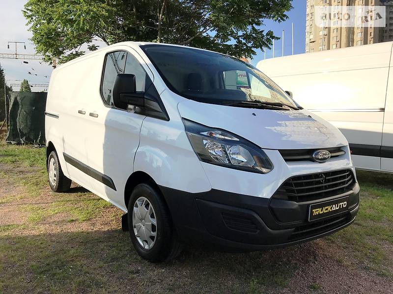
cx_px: 196
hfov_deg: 63.4
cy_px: 147
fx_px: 318
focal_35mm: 28
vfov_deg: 49.7
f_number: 1.8
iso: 20
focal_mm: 4
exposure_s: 1/2740
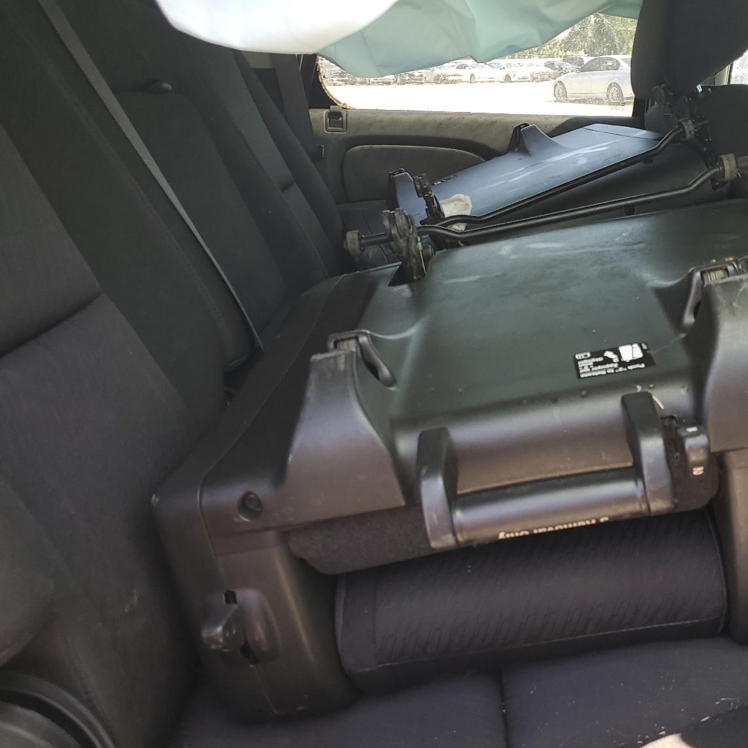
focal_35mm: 32
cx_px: 506
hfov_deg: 50.1
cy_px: 362
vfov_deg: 51.1
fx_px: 782
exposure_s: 1/120
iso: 52
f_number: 1.5
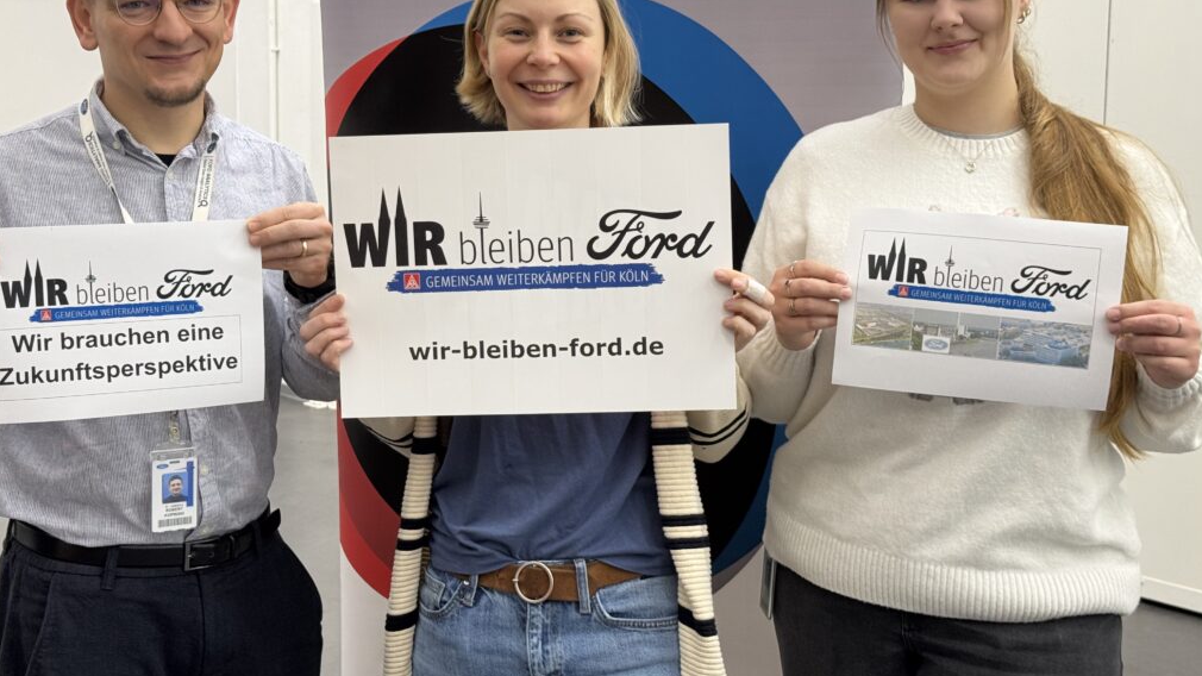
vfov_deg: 22.6
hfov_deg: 39.2
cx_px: 605
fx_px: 1689
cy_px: 264
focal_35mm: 53
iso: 80
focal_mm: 6.76
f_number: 1.78
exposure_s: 1/50
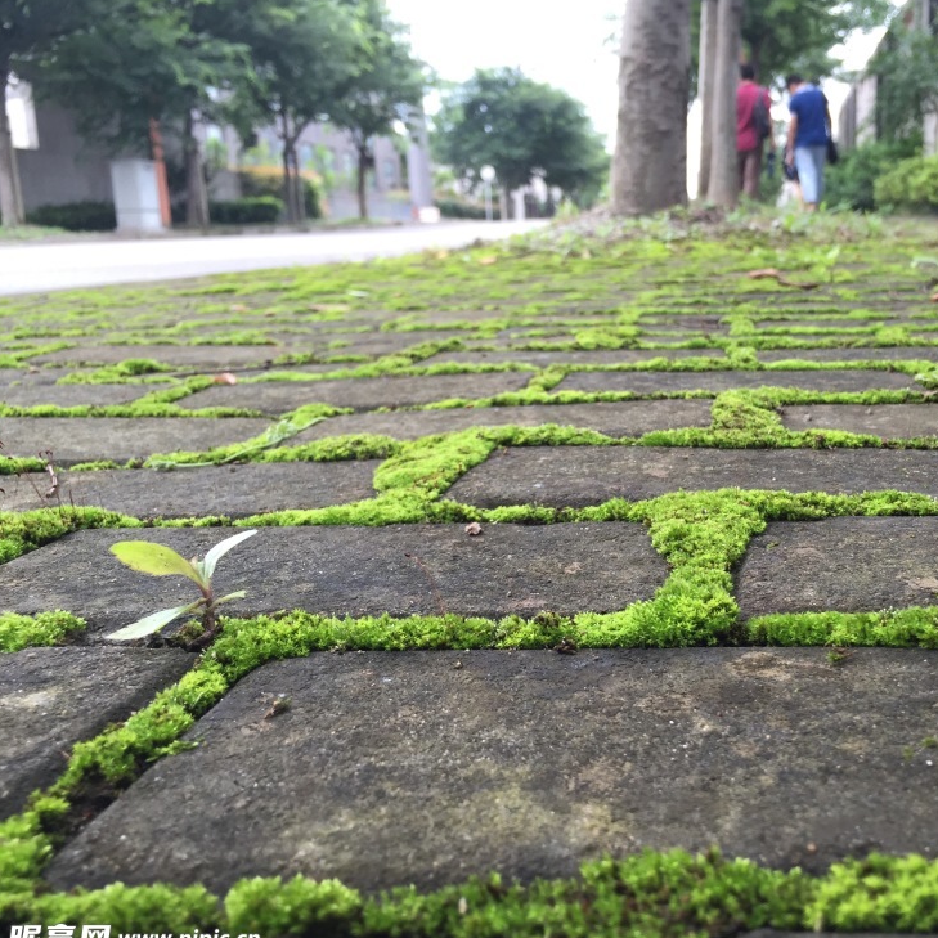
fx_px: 1104
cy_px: 467
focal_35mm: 36
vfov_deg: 46.0
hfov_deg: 45.1
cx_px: 647
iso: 40
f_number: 2.2
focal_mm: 4.15
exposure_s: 1/120
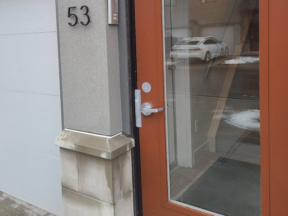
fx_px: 316
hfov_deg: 48.0
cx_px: 91
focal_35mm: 38
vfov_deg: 37.1
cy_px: 64
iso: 64
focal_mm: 5.4
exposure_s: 1/120
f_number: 1.8
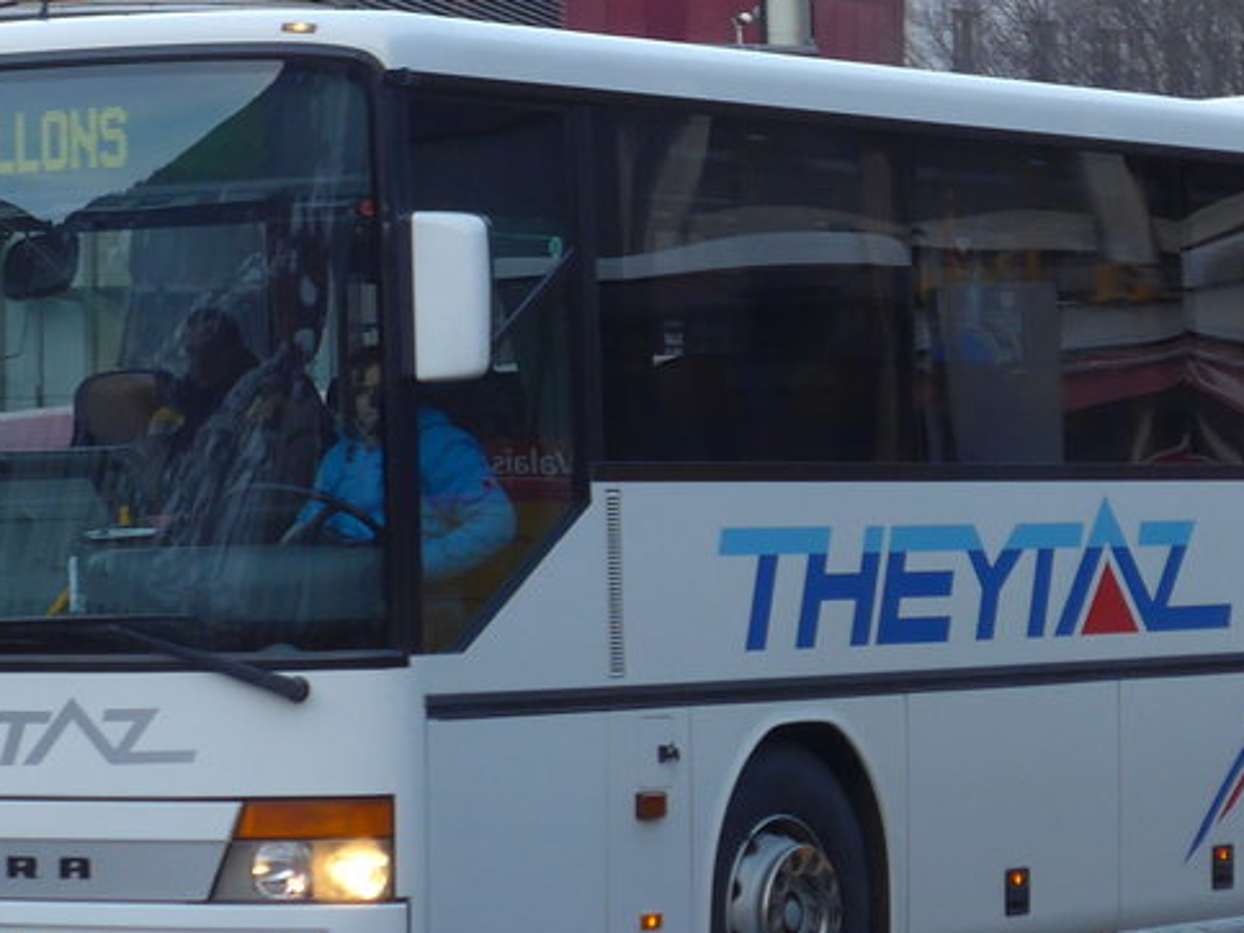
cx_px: 438
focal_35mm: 184
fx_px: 6611
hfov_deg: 10.7
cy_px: 235
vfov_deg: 8.1
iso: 160
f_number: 4.2
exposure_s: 1/160
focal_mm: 15
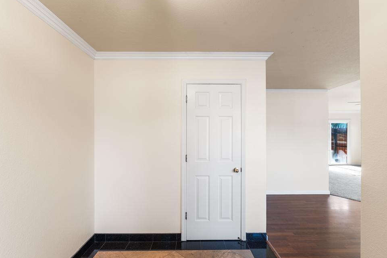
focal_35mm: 16
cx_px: 197
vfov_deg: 73.7
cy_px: 134
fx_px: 172
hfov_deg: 96.7
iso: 160
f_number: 5
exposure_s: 1/8
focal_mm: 10
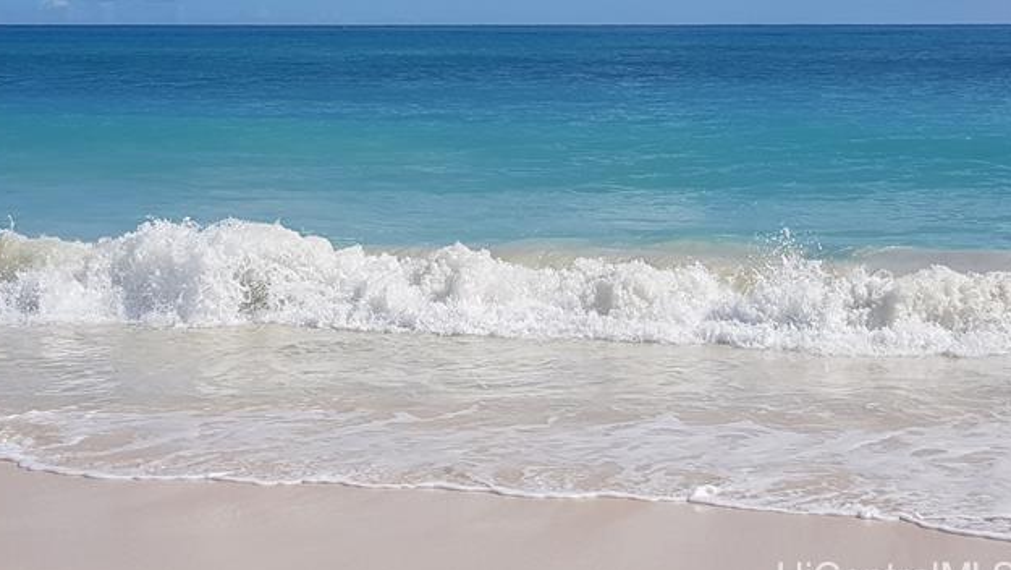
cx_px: 498
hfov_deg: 66.0
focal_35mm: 29
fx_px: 778
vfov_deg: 39.9
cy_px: 204
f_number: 1.7
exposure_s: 1/4672
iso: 40
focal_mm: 4.2
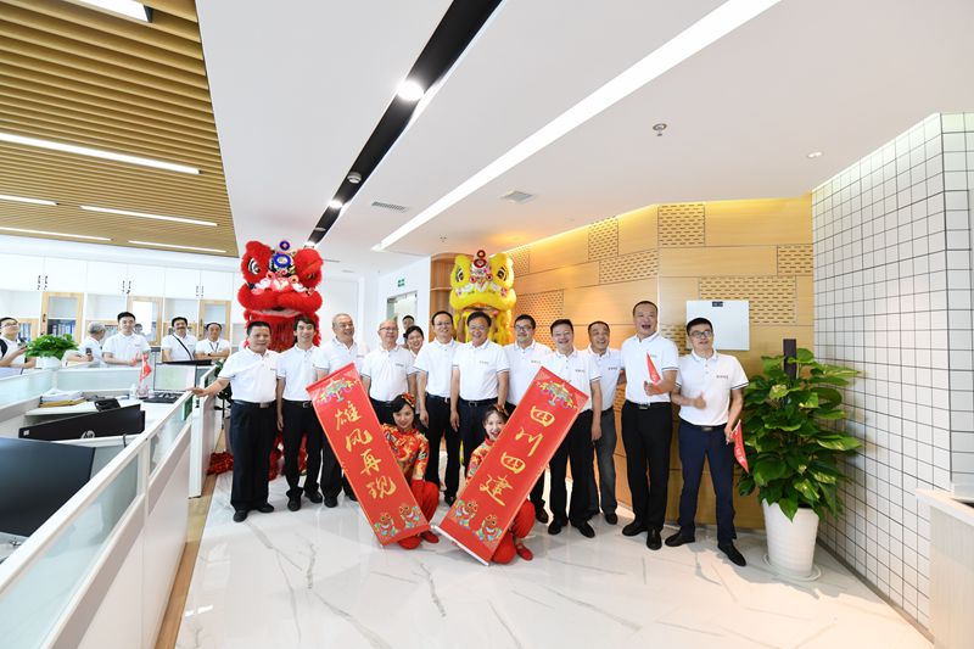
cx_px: 487
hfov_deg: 104.3
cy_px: 324
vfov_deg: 81.2
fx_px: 379
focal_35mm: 14
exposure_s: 1/30
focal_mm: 14
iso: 1000
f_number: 5.6
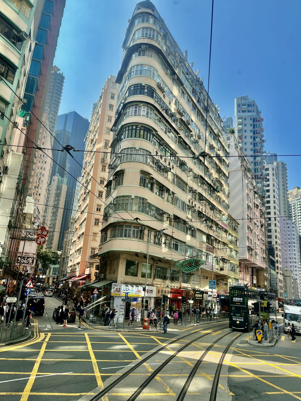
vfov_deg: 67.3
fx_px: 301
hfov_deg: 53.1
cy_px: 200
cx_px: 150
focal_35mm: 26
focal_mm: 5.1
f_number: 1.6
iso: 50
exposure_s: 1/1279
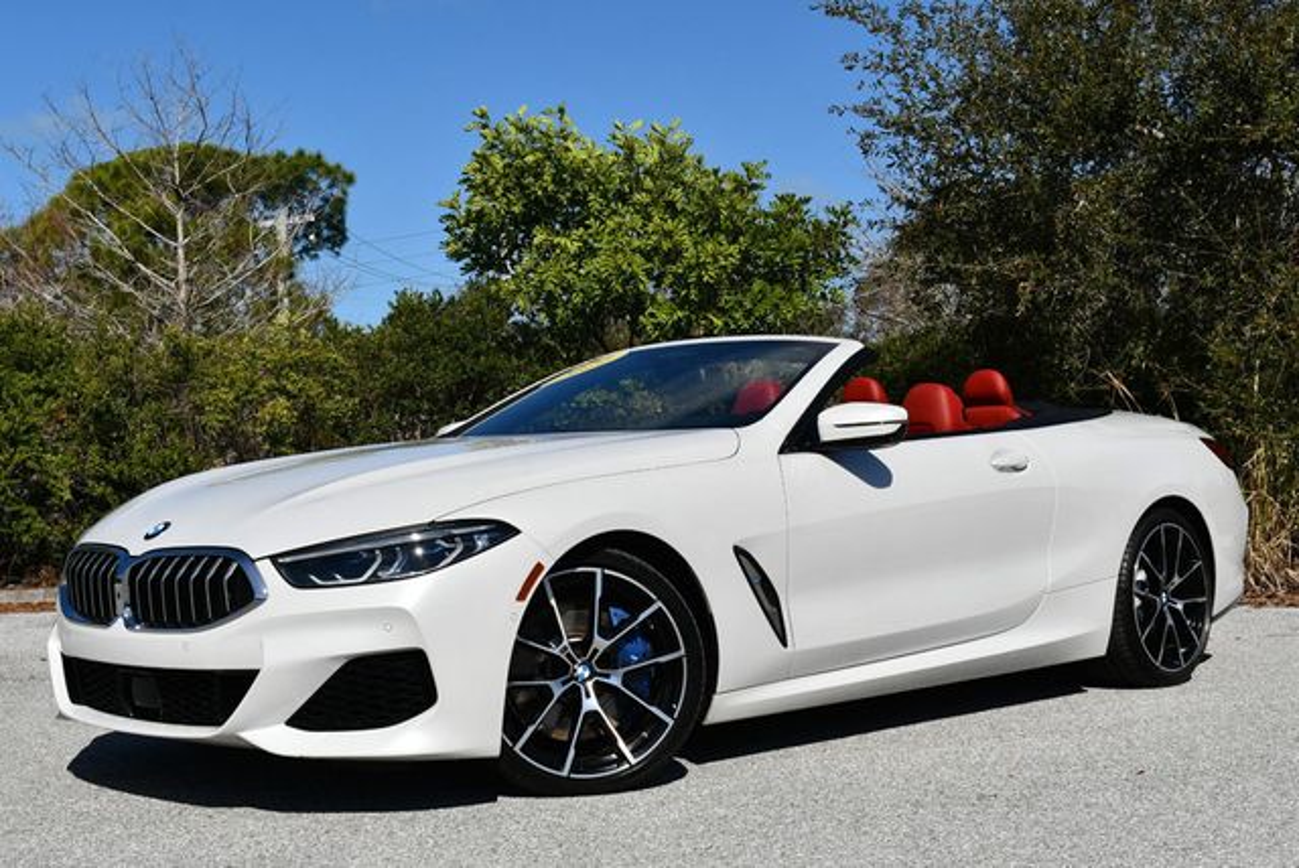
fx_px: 1878
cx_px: 650
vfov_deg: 26.0
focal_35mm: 52
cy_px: 434
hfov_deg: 38.2
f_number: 10
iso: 100
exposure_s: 1/400
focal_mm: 26
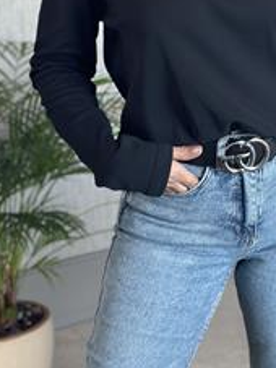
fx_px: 1139
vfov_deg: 18.1
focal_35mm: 107
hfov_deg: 13.7
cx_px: 247
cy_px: 28
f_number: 1.78
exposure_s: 1/96
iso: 125
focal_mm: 6.86
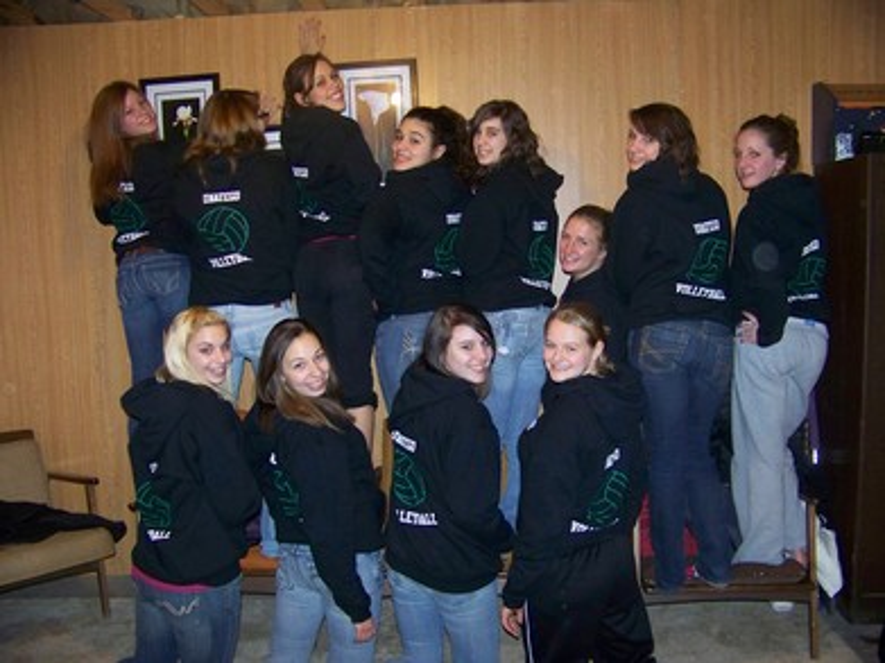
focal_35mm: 36
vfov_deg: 39.6
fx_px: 920
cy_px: 332
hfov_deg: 51.4
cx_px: 442
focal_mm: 5.85
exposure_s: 1/30
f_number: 2.8
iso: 200
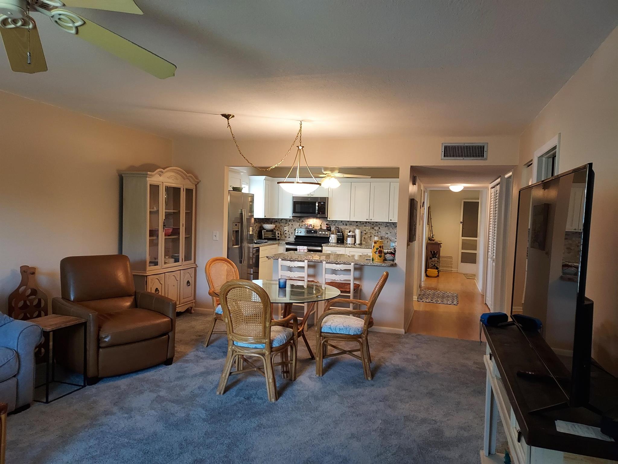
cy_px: 232
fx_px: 428
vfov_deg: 56.8
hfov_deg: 71.6
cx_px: 309
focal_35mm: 24
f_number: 1.8
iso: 320
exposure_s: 1/60
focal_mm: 4.6
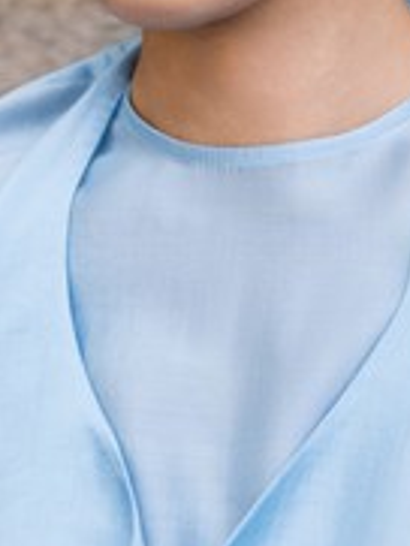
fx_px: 3817
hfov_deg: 6.1
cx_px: 470
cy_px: 834
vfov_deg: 8.0
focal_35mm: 242
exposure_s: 1/250
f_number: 5
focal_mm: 57.5
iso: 800
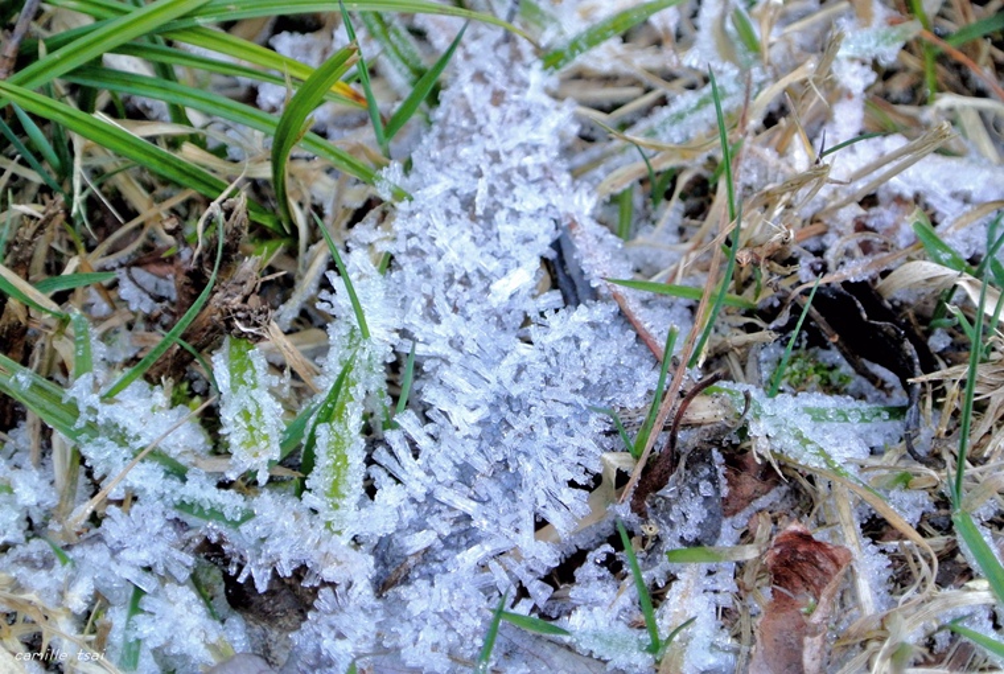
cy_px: 337
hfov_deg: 25.0
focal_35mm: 81
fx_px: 2263
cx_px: 502
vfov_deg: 16.9
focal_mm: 30
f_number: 5.6
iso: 640
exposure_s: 1/60
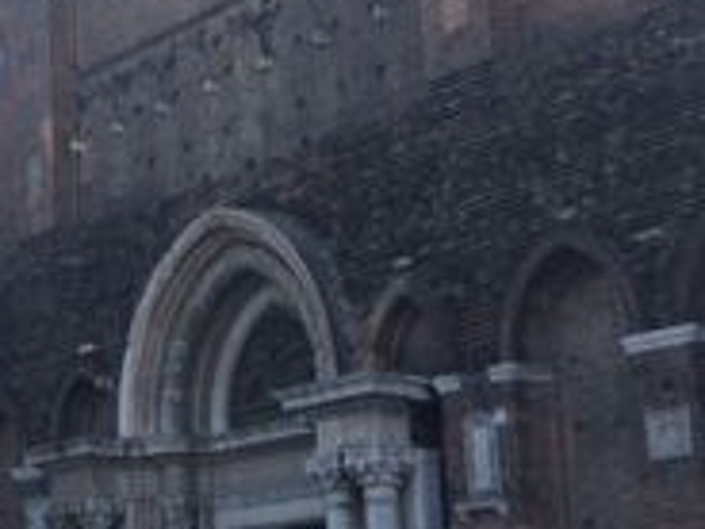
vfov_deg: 14.6
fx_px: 2057
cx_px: -92
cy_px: 188
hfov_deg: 18.6
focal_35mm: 101
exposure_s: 1/519
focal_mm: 4.15
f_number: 2.2
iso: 32
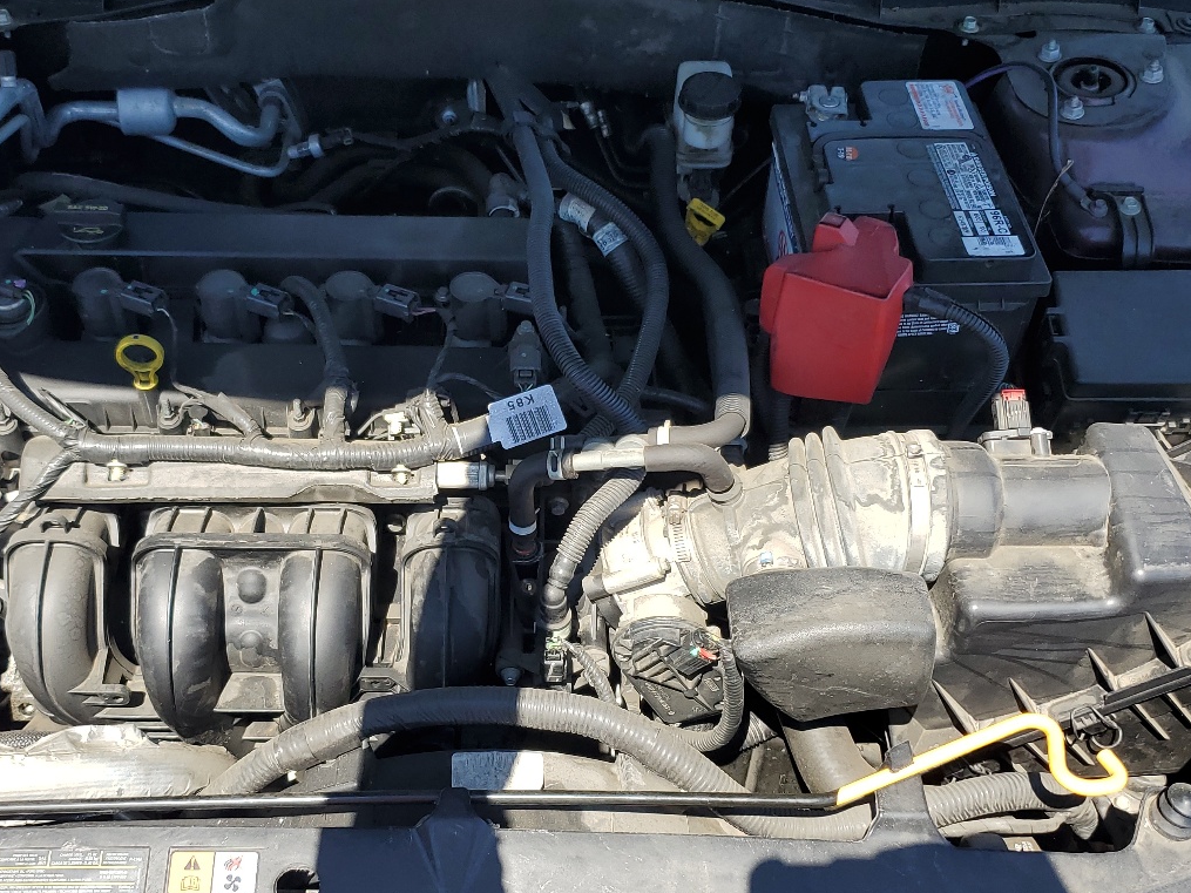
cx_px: 506
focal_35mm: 41
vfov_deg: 35.1
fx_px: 1410
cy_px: 459
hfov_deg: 45.6
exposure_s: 1/1111
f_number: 1.5
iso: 50
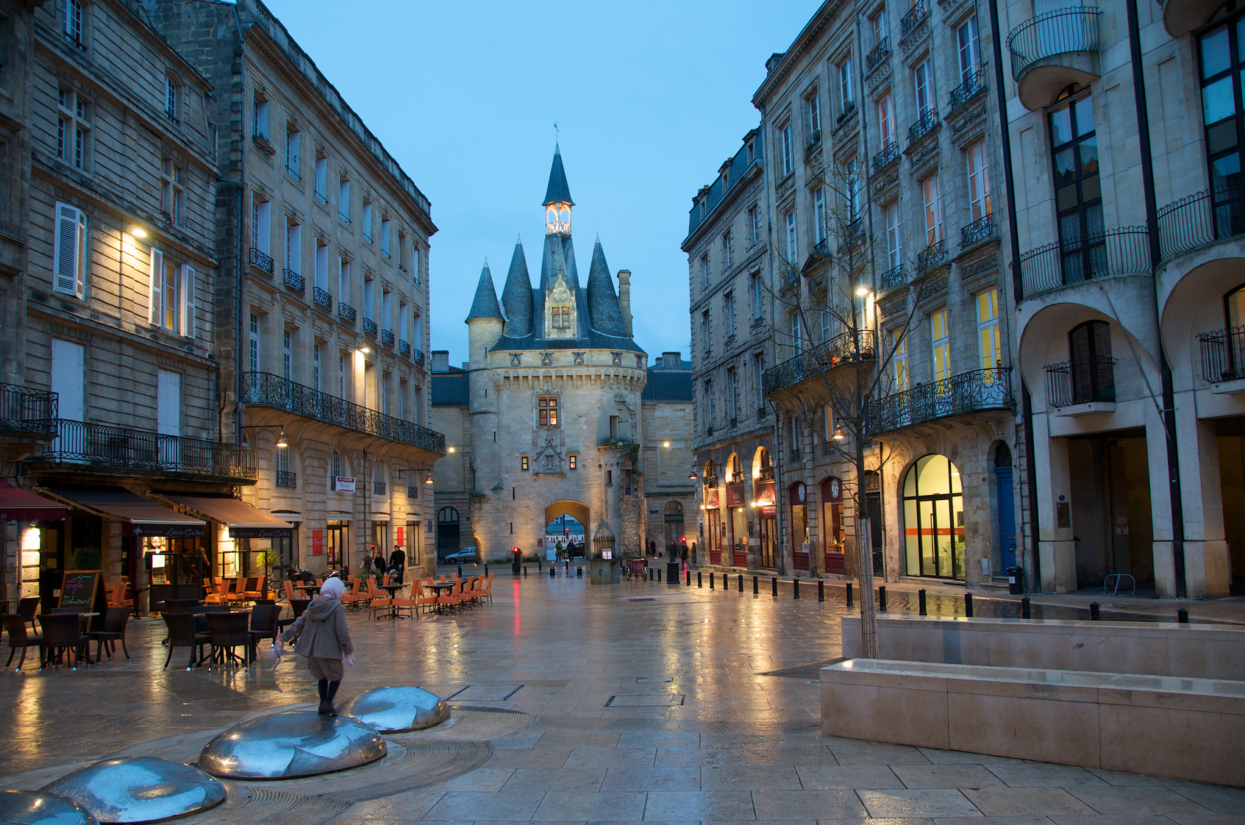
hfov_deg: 67.5
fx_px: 932
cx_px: 622
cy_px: 412
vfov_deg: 47.8
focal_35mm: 27
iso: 200
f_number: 3.5
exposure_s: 1/6
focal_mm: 18
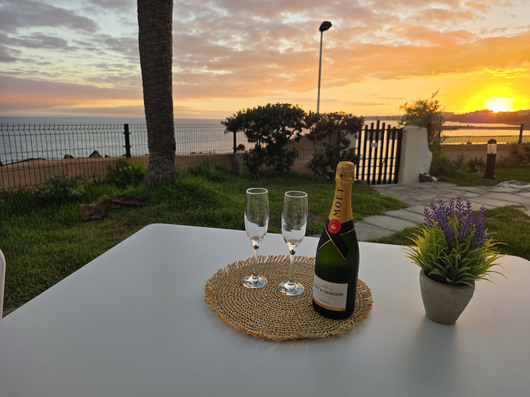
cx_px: 265
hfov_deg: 73.9
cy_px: 198
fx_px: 352
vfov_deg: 58.9
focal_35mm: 23
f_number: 1.7
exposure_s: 1/359
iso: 32
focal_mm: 6.25
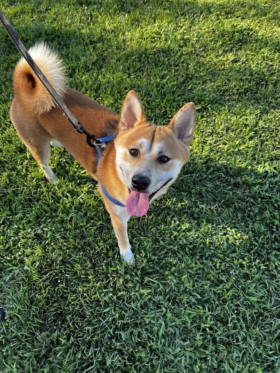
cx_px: 140
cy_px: 186
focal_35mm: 26
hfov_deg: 53.1
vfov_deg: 67.3
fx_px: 280
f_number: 1.5
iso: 40
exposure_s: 1/271
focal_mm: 5.7
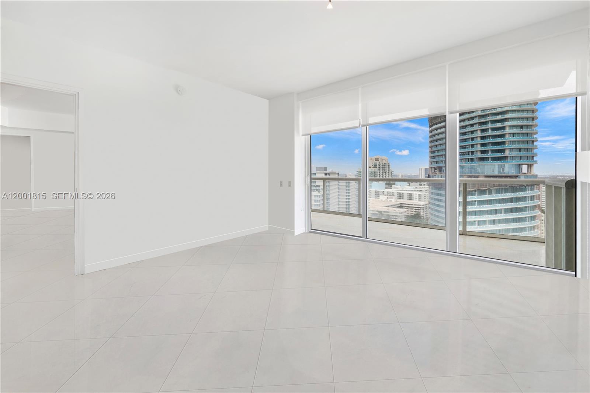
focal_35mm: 14
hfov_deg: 104.2
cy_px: 196
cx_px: 295
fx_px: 229
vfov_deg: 81.2
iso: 100
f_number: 8
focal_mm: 14
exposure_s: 1/10
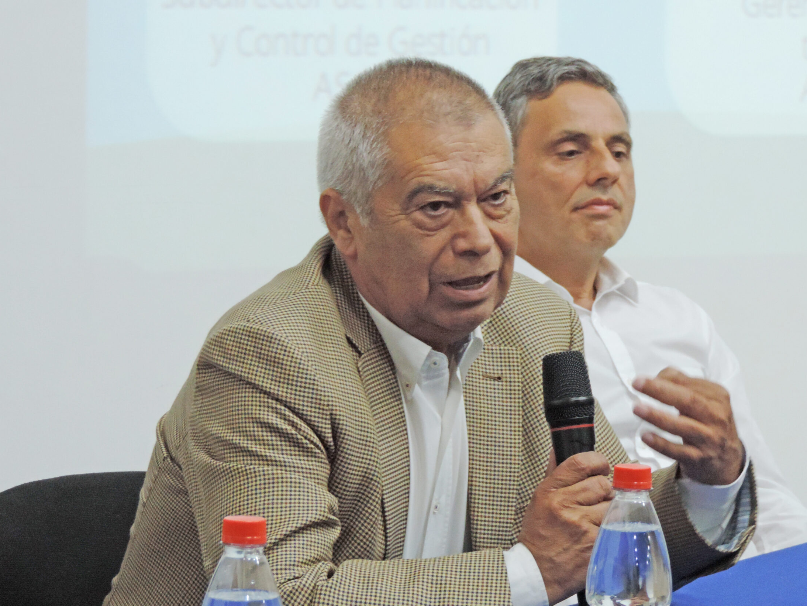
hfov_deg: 12.5
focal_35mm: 158
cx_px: 444
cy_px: 339
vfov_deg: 9.4
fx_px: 3684
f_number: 4.3
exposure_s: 1/30
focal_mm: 24
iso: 720
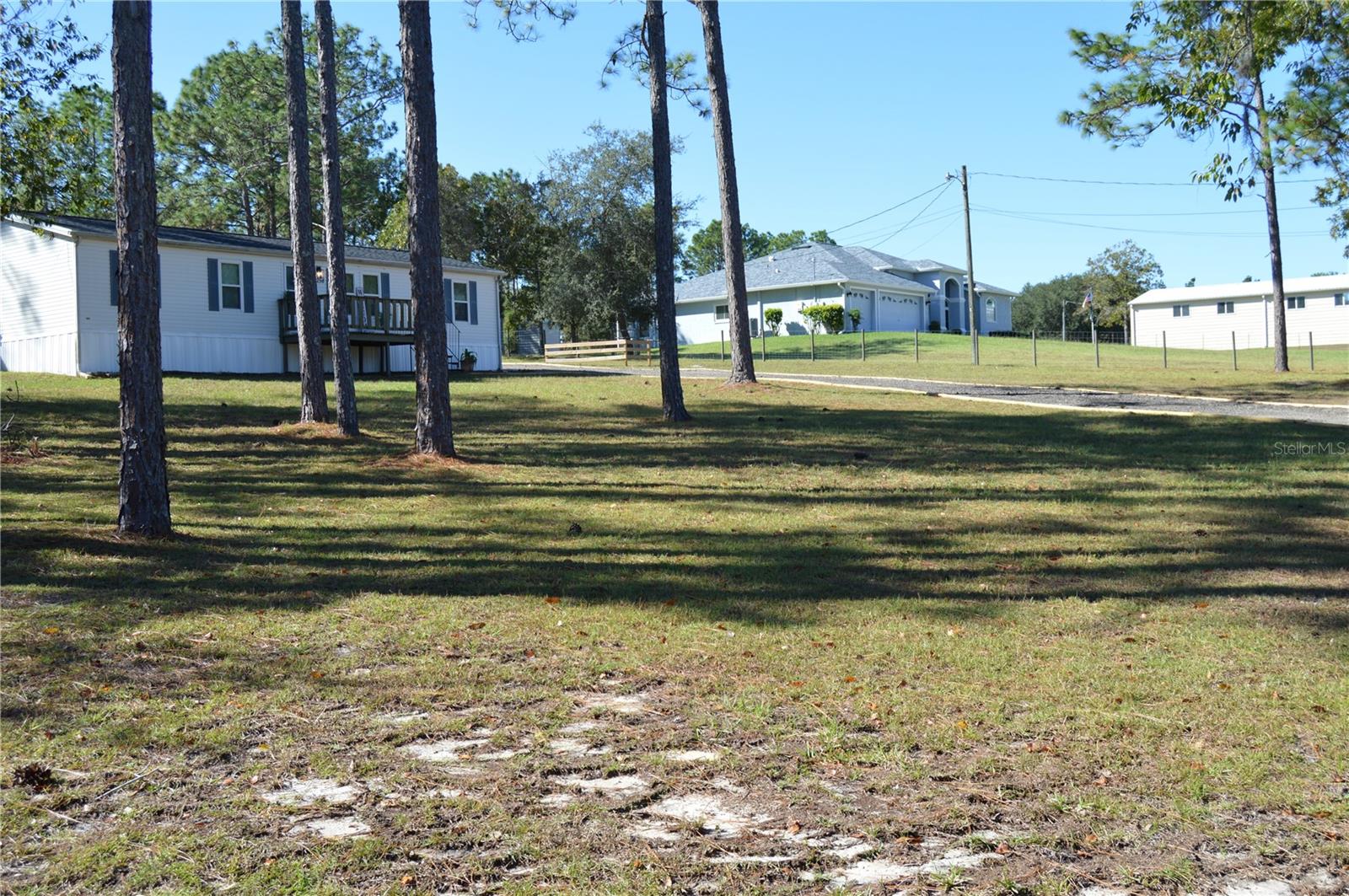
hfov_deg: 53.2
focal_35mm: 36
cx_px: 674
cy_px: 448
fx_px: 1347
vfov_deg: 36.8
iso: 100
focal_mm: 24
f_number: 7.1
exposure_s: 1/200
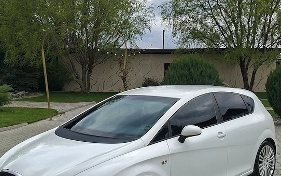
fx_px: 345
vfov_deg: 28.6
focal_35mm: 45
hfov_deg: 44.3
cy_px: 99
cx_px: 159
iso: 50
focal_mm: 5.54
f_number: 1.8
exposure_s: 1/1000
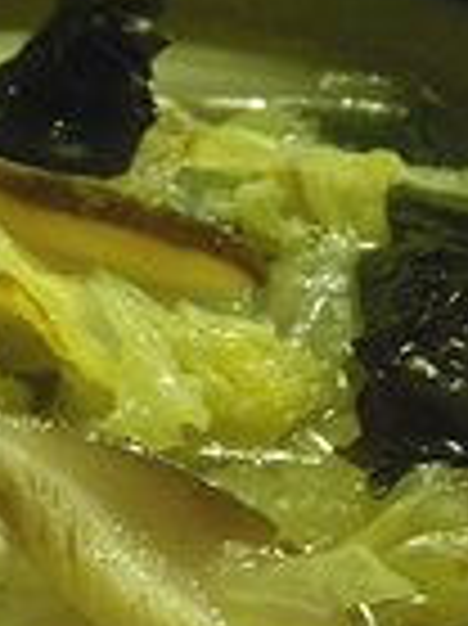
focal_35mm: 98
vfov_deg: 20.0
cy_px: 279
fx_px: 1769
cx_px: 86
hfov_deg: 15.0
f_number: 3.8
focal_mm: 6.1
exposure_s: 1/20
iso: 800
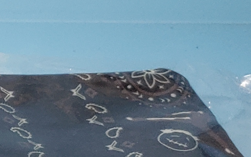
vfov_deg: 7.6
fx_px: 1177
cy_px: 138
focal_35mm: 172
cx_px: -442
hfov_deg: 9.9
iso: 50
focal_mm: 4.3
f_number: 1.5
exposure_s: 1/344
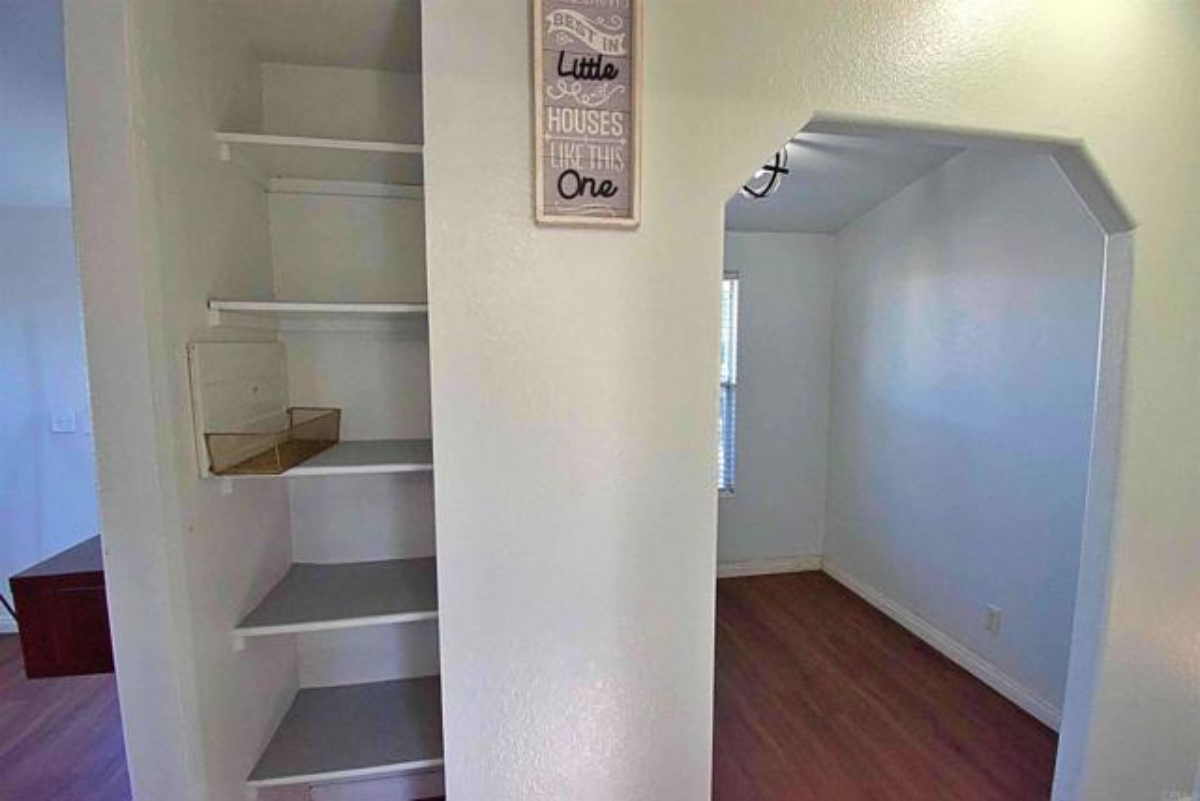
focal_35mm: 15
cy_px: 400
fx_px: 500
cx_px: 600
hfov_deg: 100.4
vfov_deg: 77.4
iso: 6400
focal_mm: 10
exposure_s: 1/320
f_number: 9
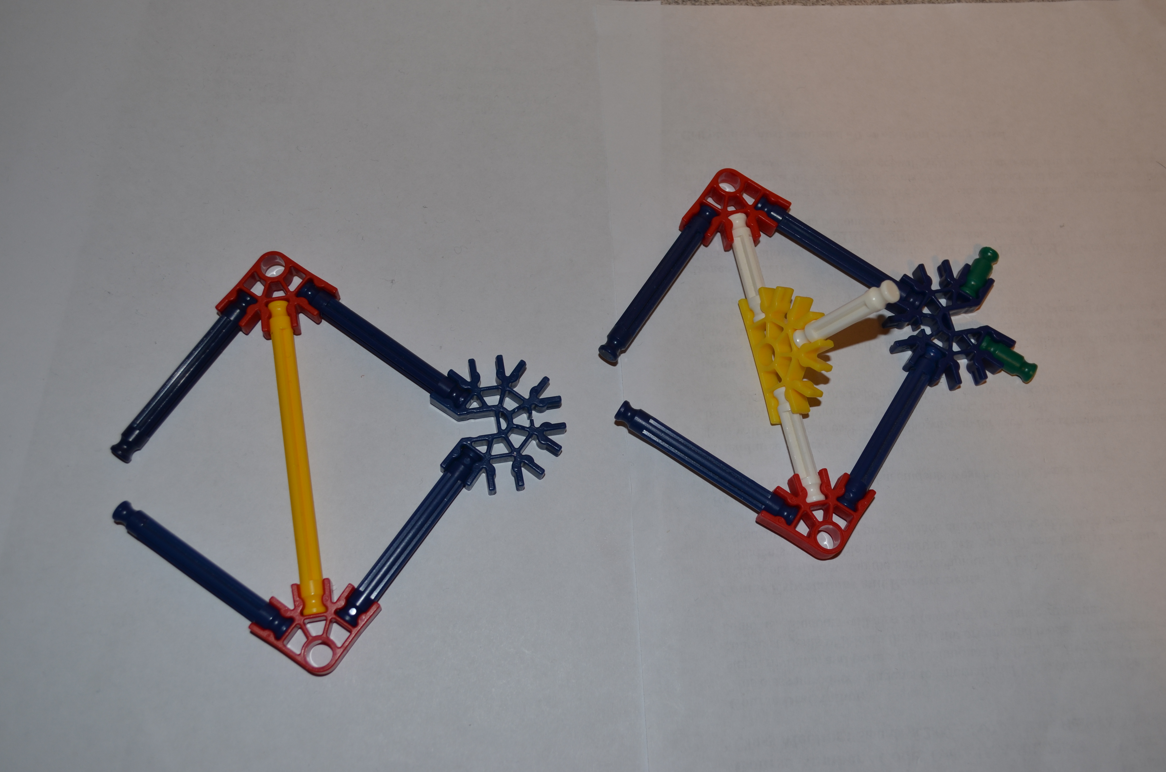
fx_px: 1261
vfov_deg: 34.1
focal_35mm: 39
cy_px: 386
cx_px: 583
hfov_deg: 49.6
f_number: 5.6
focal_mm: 26
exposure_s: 1/30
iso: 200
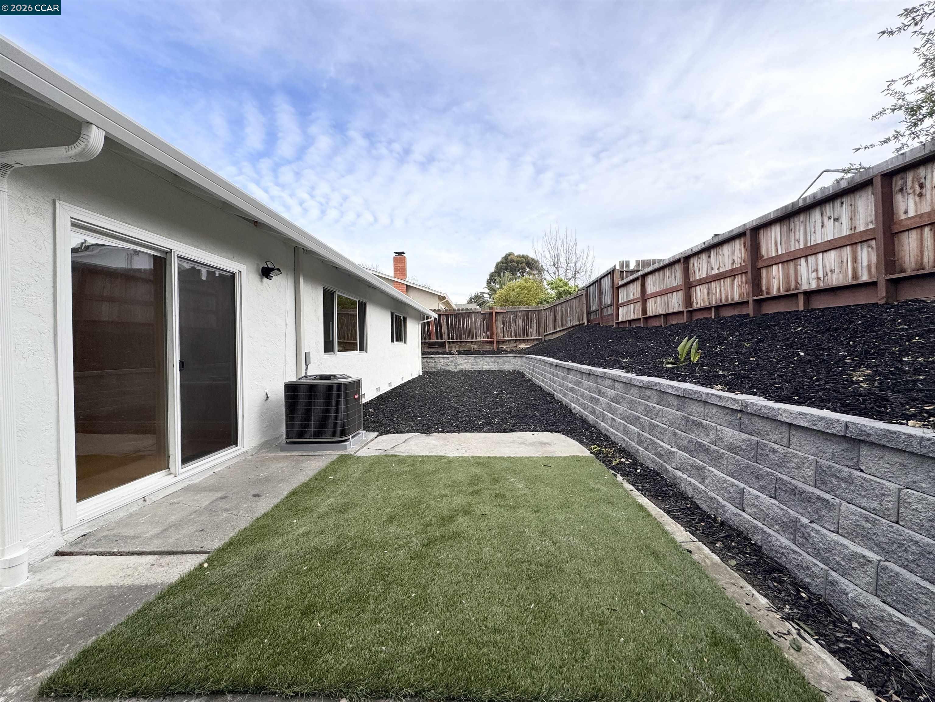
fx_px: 378
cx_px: 468
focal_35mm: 14
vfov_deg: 85.7
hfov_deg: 102.1
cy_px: 351
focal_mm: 2.22
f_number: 2.2
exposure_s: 1/868
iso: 40
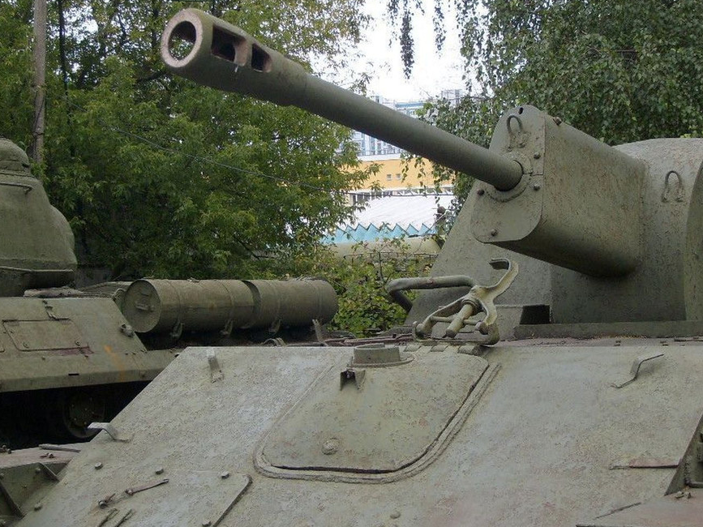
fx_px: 1300
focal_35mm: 64
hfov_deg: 30.3
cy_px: 274
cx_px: 359
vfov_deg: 22.9
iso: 80
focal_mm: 8.7
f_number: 3.3
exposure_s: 1/180
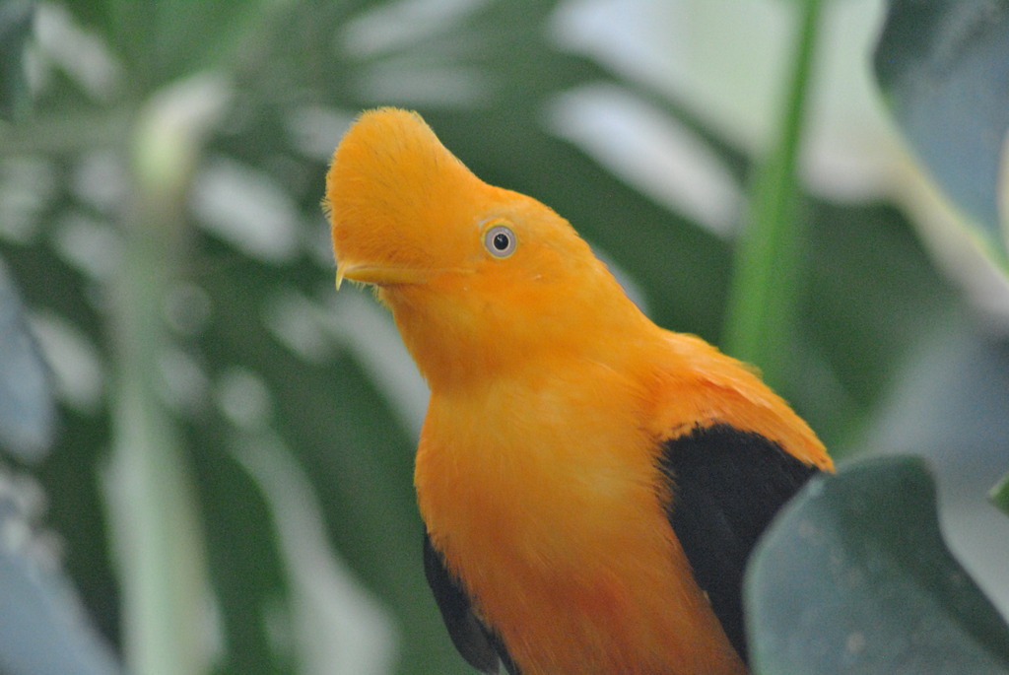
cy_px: 338
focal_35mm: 450
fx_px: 12625
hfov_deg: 4.6
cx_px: 504
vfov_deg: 3.1
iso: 1600
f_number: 5.6
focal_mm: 300
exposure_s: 1/100
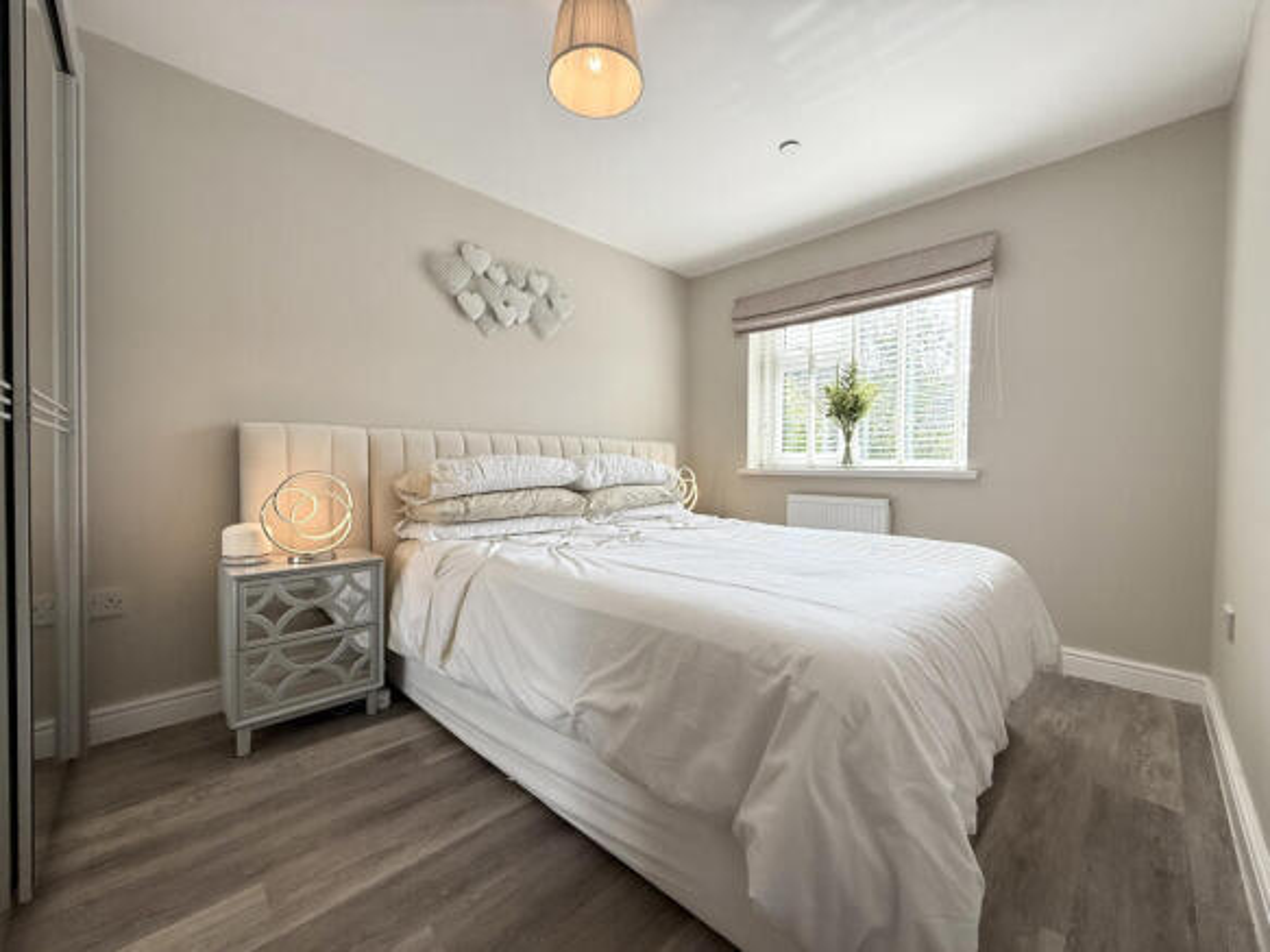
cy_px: 476
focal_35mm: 14
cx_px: 635
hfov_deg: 102.1
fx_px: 514
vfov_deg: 85.7
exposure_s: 1/323
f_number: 2.2
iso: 64
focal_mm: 2.22
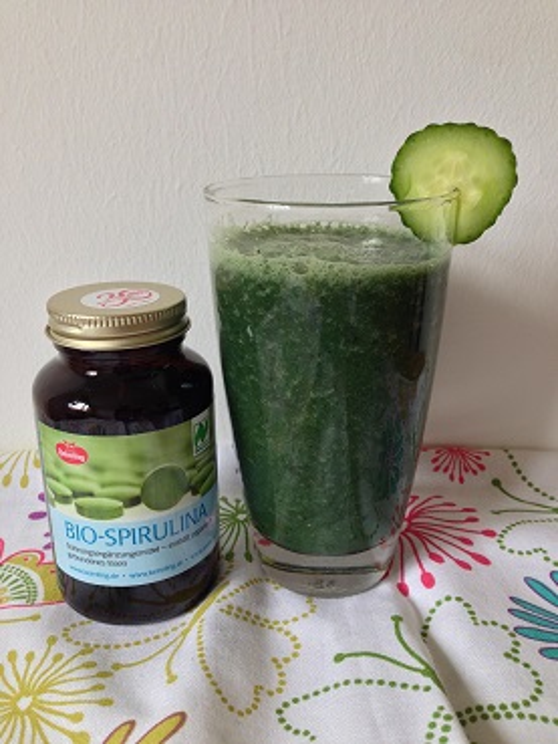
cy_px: 372
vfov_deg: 55.3
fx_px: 709
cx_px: 279
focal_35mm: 33
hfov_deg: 43.0
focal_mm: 4.12
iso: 50
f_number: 2.4
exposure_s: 1/24
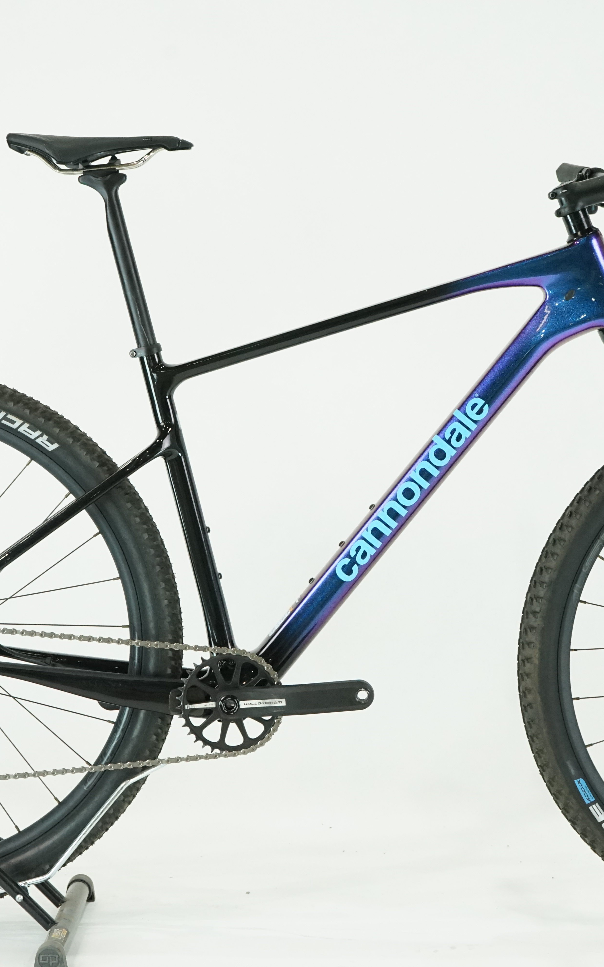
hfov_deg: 13.3
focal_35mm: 98
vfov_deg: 21.2
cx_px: 344
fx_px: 2581
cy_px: 484
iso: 3200
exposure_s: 1/200
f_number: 8
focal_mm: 64
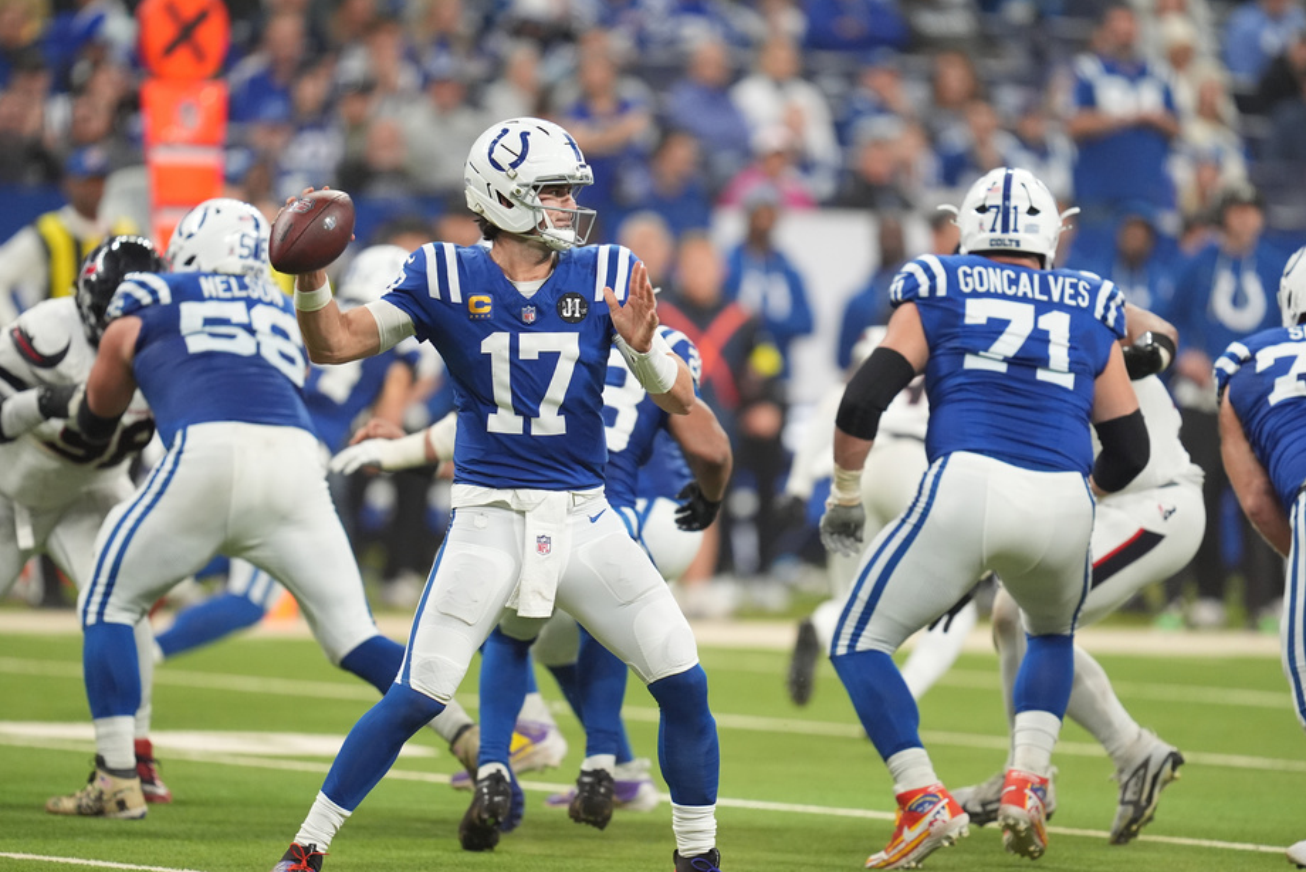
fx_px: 16148
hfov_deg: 4.6
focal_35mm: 445
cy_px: 471
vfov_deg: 3.1
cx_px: 625
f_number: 2.8
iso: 3200
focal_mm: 400
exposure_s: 1/2000
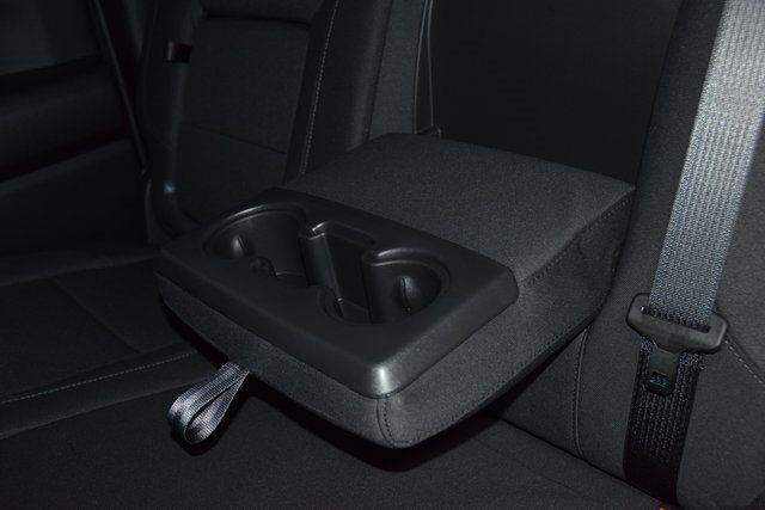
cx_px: 382
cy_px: 255
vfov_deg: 35.5
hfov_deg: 51.3
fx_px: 797
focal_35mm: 38
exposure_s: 1/125
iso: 900
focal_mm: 25
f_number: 3.8
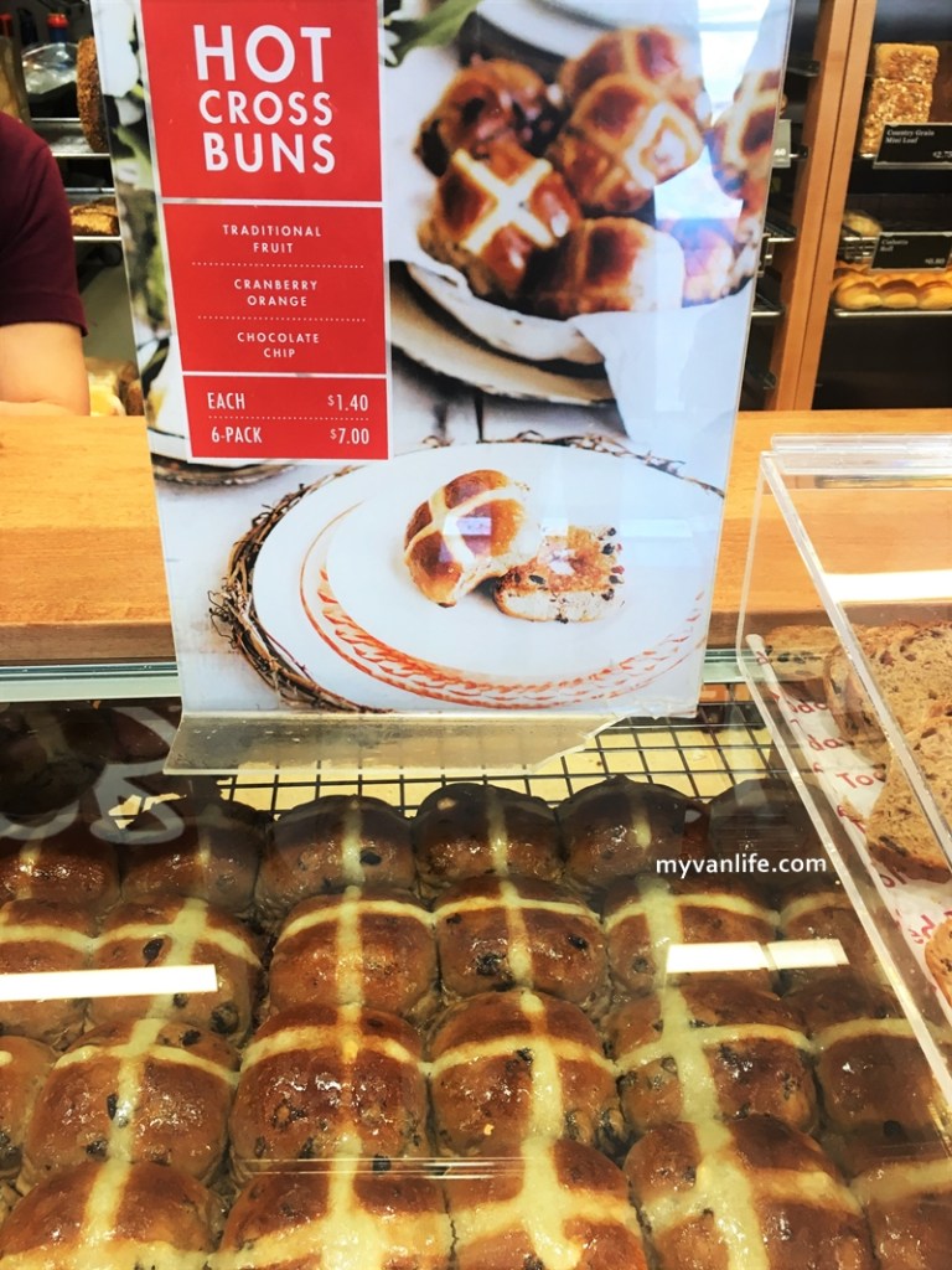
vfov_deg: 61.7
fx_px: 1063
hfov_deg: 48.2
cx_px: 476
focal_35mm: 29
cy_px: 635
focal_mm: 4.15
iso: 25
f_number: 2.2
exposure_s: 1/30
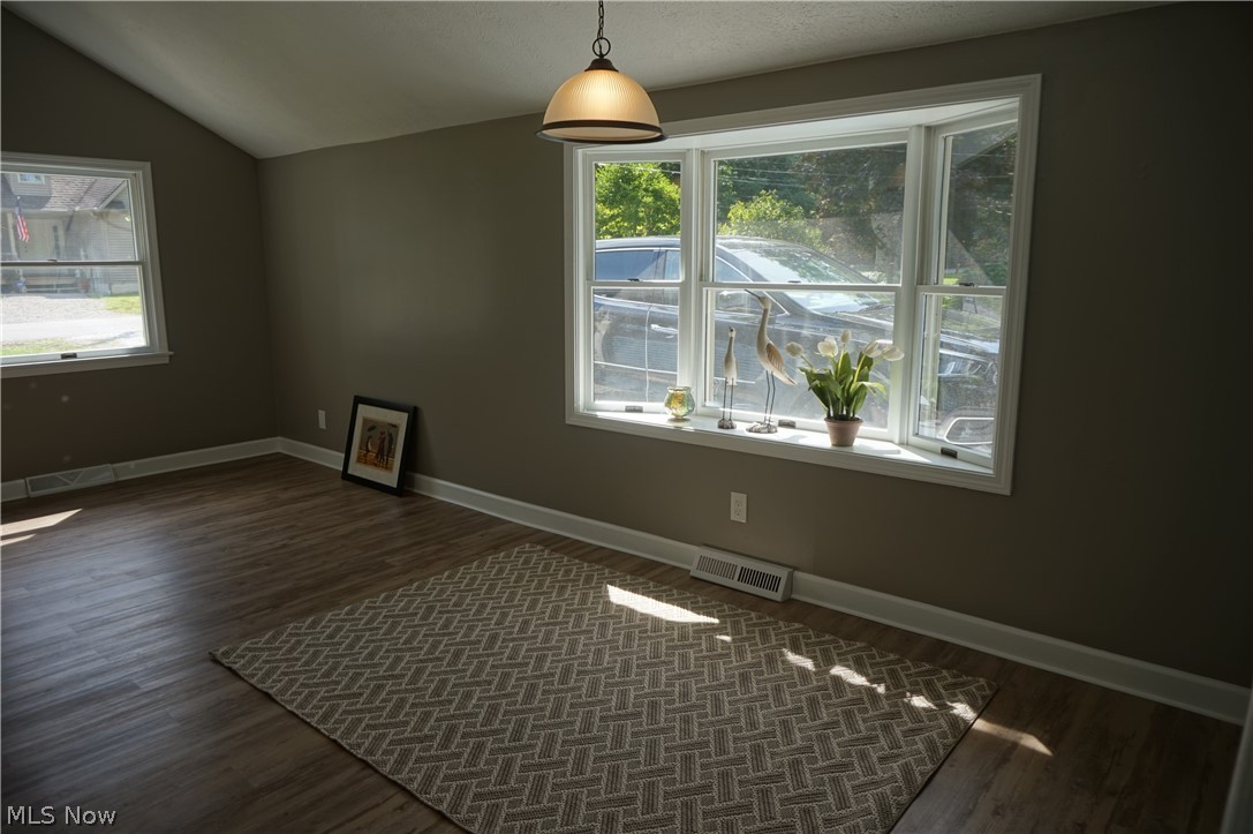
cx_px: 626
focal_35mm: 24
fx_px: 835
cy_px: 417
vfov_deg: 53.1
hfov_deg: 73.8
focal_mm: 16
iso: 100
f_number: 5
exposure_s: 1/80
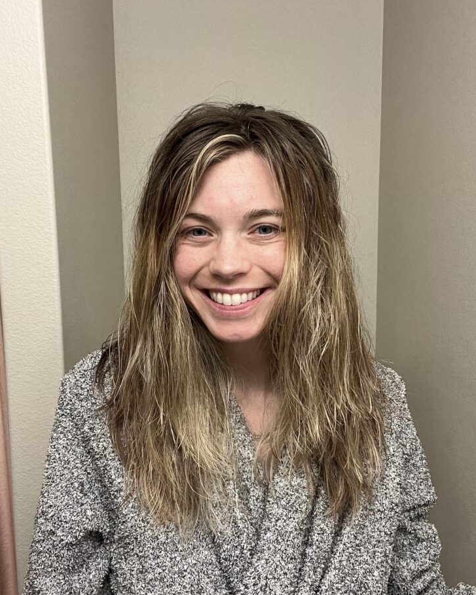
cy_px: 312
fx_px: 581
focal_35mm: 33
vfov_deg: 54.2
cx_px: 242
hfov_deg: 44.5
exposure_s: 1/60
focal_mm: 2.71
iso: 125
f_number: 2.2
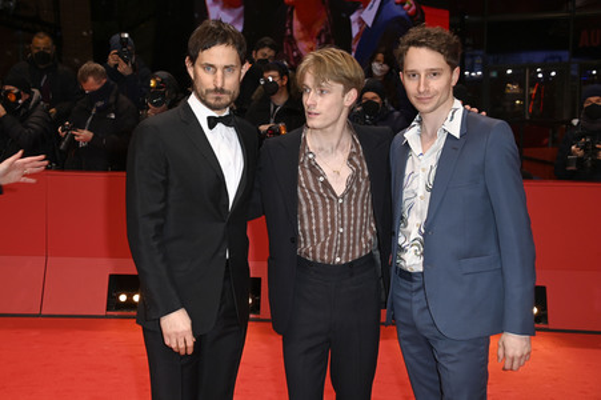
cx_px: 300
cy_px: 200
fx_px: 801
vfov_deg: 28.0
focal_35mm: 48
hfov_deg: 41.1
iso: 800
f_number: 5.6
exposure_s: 1/160
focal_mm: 48
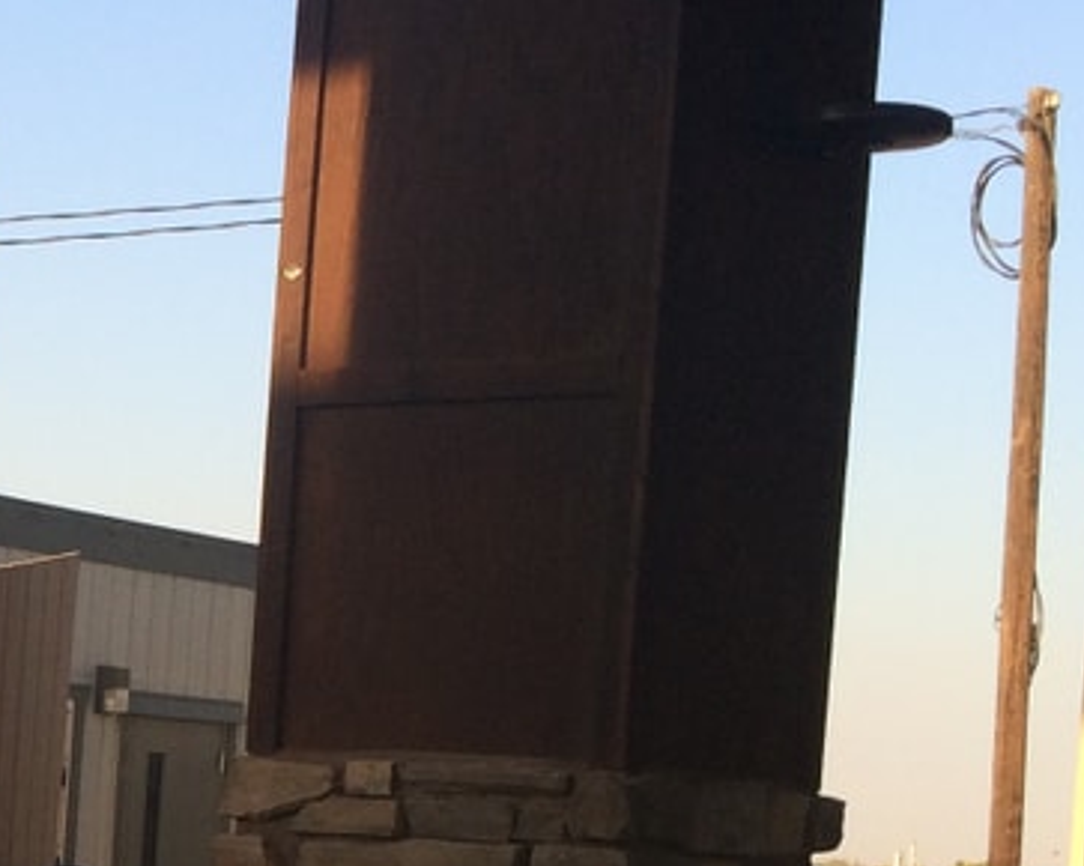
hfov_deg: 16.6
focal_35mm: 104
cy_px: 821
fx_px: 3335
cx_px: -581
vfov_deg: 14.6
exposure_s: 1/662
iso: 32
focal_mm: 4.15
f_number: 2.2
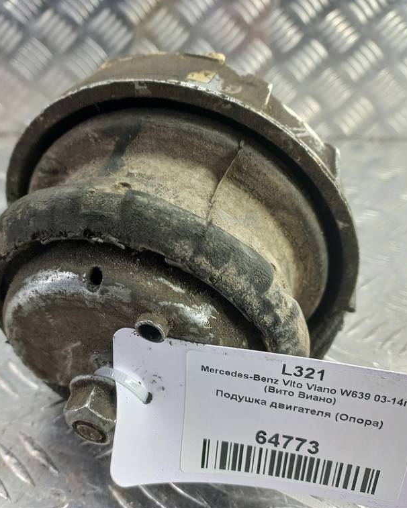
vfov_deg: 54.2
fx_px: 497
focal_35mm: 33
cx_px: 169
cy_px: 252
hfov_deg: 44.4
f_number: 1.8
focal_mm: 4.6
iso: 160
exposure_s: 1/50
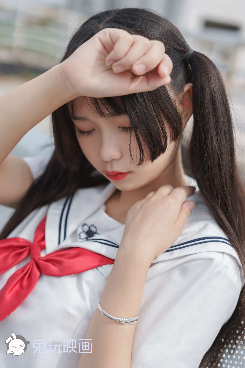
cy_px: 184
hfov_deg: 27.0
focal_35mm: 50
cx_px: 122
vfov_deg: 39.6
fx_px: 510
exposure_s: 1/2500
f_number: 2.5
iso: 100
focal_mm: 50
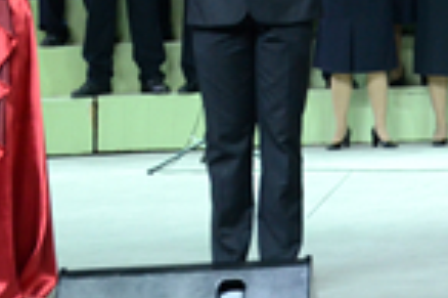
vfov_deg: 7.4
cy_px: -247
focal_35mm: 180
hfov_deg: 11.1
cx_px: 644
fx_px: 2237
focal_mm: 32
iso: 1000
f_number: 4.5
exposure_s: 1/80
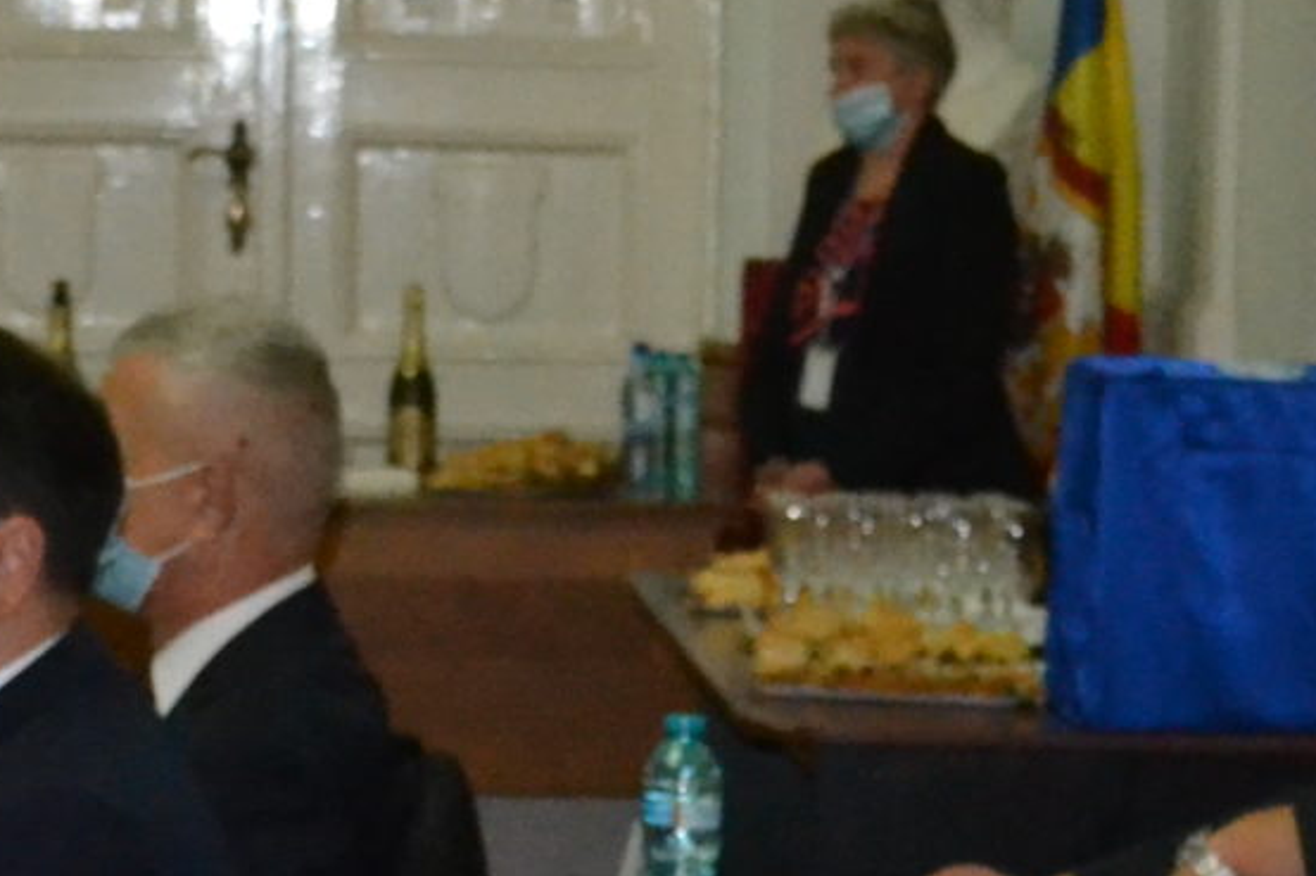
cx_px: 610
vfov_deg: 6.1
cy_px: 1271
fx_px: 8112
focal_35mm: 222
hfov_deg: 9.3
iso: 3200
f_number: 4.8
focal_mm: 32
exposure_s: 1/60
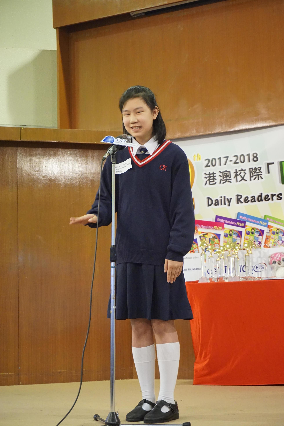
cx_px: 142
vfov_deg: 28.1
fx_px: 852
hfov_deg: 18.9
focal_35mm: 72
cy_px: 213
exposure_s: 1/60
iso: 3200
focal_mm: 48
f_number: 5.6
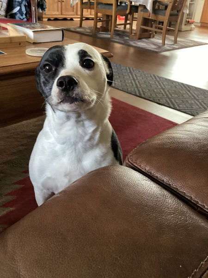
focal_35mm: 31
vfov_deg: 58.4
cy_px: 139
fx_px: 248
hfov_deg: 45.4
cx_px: 104
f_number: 2.4
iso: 500
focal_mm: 3.3
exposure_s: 1/30
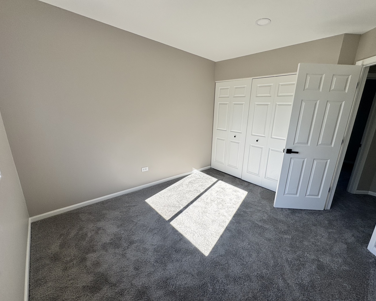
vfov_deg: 84.0
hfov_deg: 96.6
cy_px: 155
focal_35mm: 15
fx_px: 167
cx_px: 203
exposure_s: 1/338
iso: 40
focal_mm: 2.22
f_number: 2.2
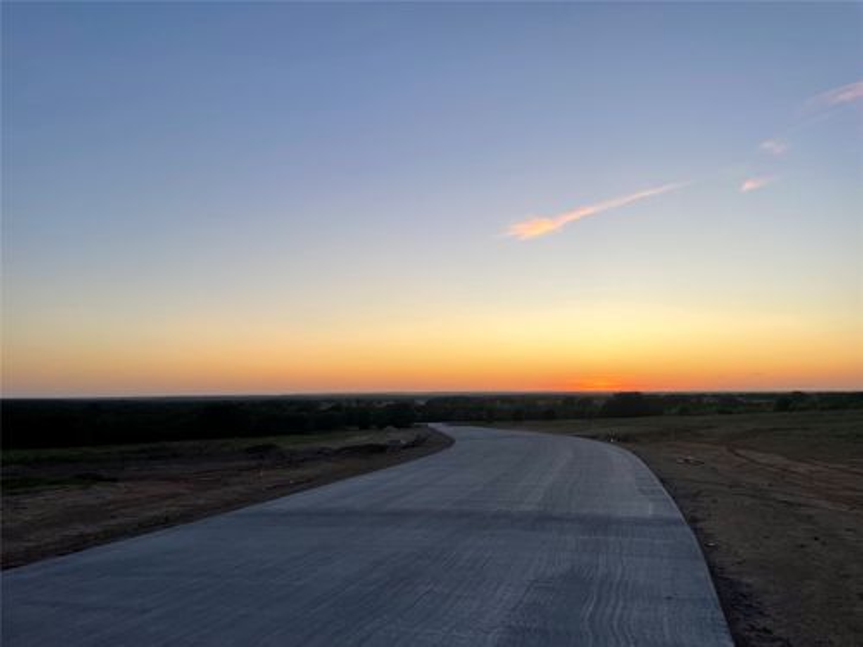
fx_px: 648
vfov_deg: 53.1
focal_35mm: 26
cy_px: 324
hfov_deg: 67.3
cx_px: 432
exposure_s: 1/252
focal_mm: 4.2
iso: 32
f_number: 1.6
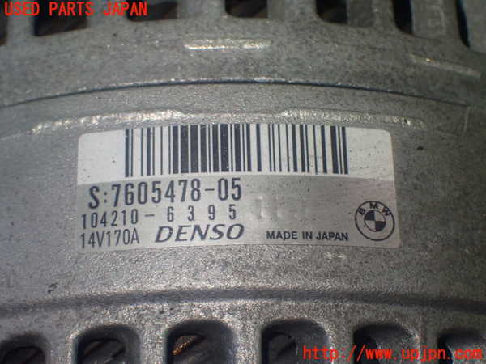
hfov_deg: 23.8
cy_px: 182
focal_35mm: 82
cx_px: 243
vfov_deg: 18.0
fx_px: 1151
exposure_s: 1/50
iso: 800
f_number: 4.3
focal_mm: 14.62
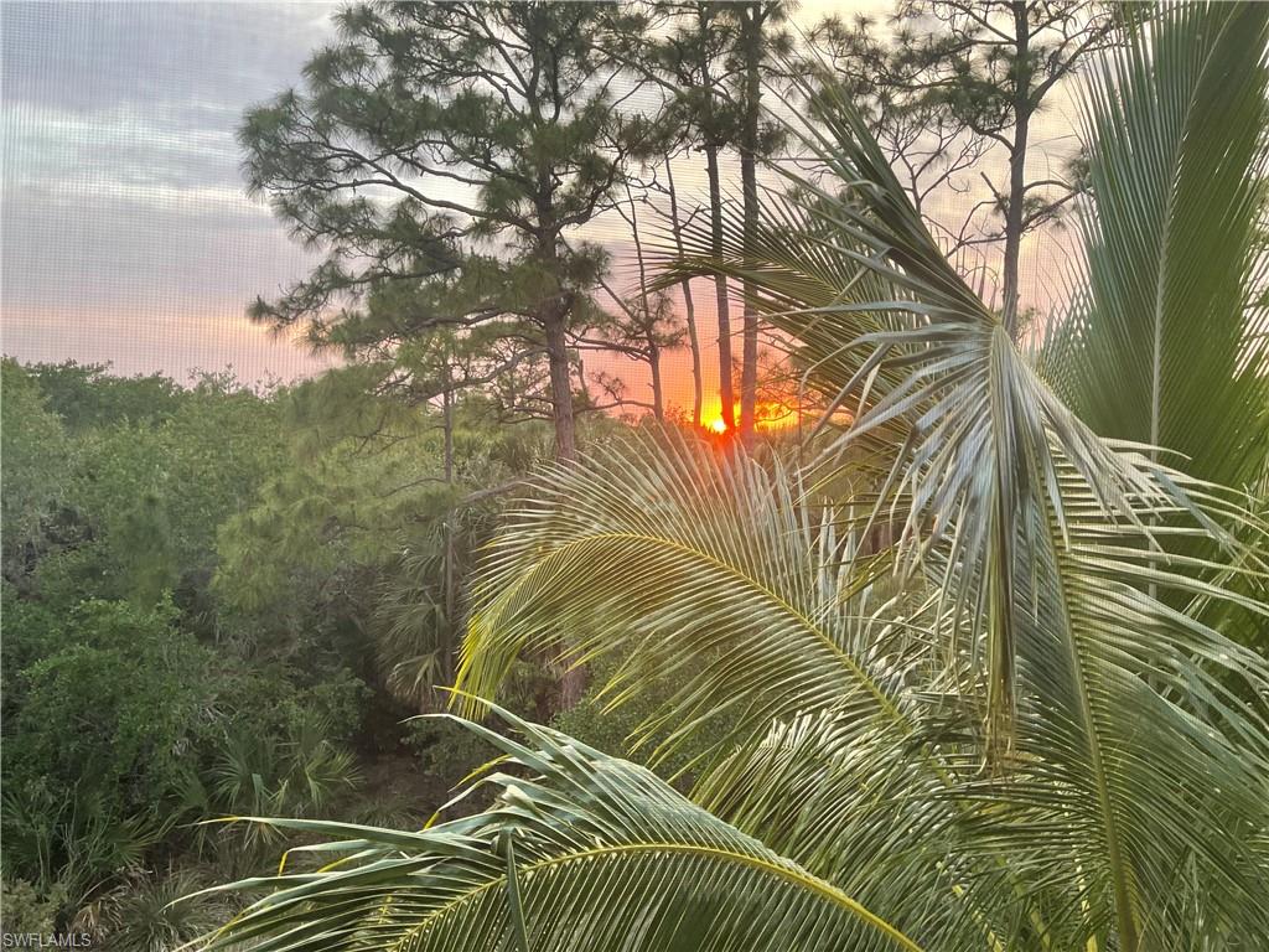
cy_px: 476
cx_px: 634
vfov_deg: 53.1
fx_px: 953
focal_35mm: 26
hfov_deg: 67.3
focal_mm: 5.1
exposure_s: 1/121
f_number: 1.6
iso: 125
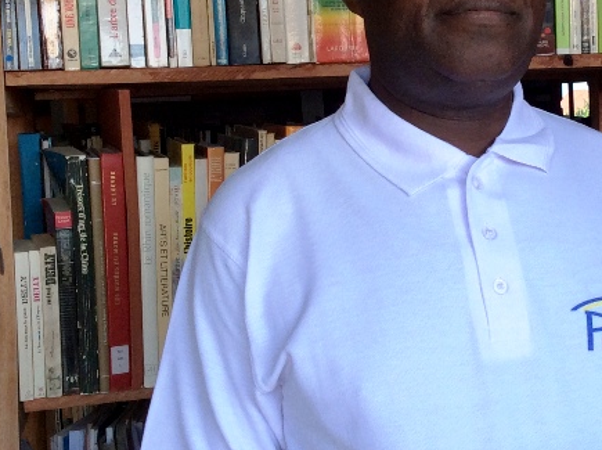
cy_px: 148
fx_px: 1198
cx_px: 445
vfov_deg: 21.2
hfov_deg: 27.8
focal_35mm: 69
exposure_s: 1/120
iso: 40
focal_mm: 3.3
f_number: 2.4
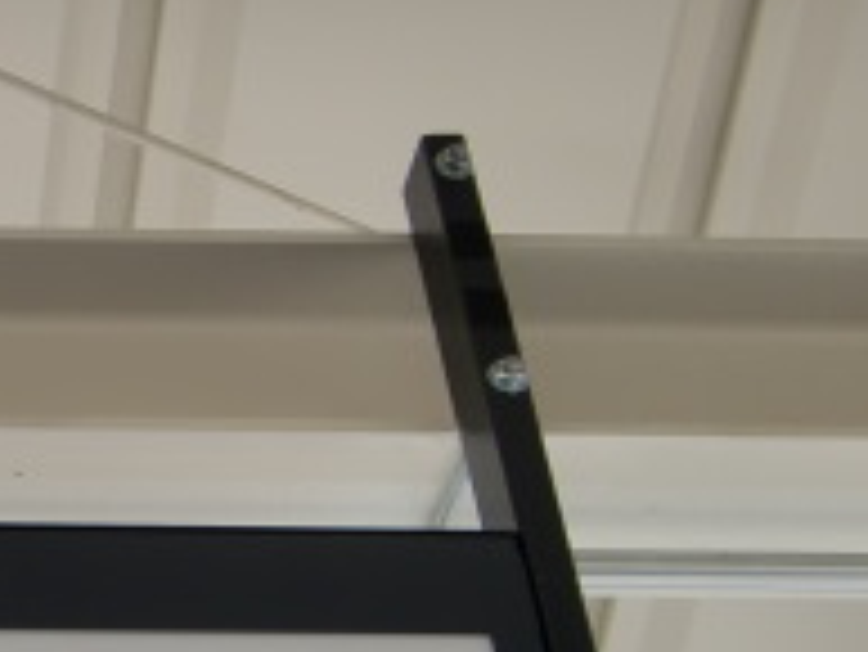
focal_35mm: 129
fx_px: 3237
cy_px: 558
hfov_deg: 14.1
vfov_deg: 11.4
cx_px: -531
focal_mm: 6.9
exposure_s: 1/250
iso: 64
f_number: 3
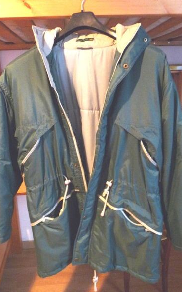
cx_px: 80
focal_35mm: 31
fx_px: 246
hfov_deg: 40.5
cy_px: 155
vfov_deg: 61.2
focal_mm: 4.8
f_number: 2.8
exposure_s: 1/8
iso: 400
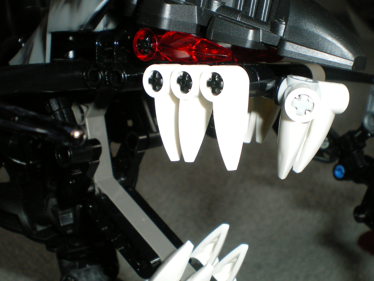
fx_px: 529
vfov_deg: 29.7
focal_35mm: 49
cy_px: 139
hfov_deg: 38.9
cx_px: 204
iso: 200
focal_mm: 6.3
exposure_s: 1/50
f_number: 4.6
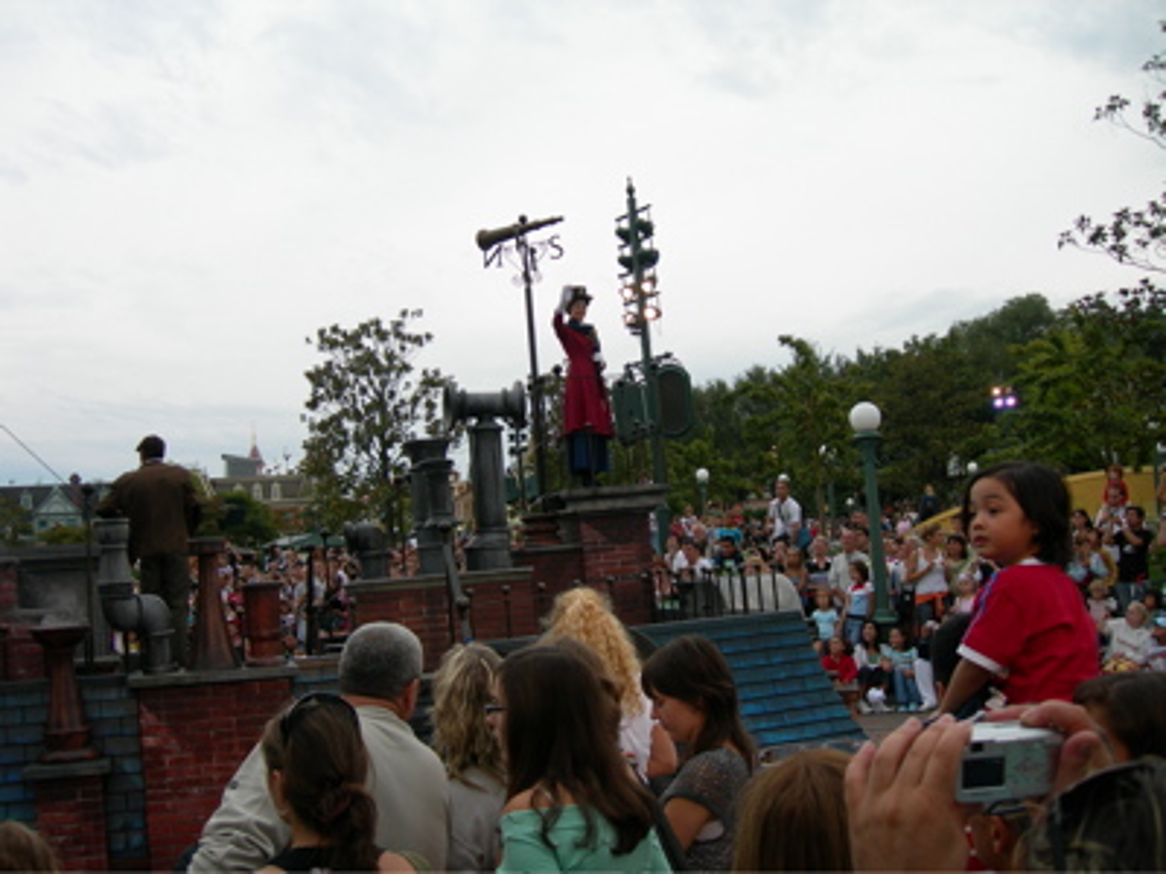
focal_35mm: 38
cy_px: 437
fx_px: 1280
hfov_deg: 49.0
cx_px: 583
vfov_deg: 37.7
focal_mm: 7.8
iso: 50
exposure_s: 1/225
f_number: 2.8
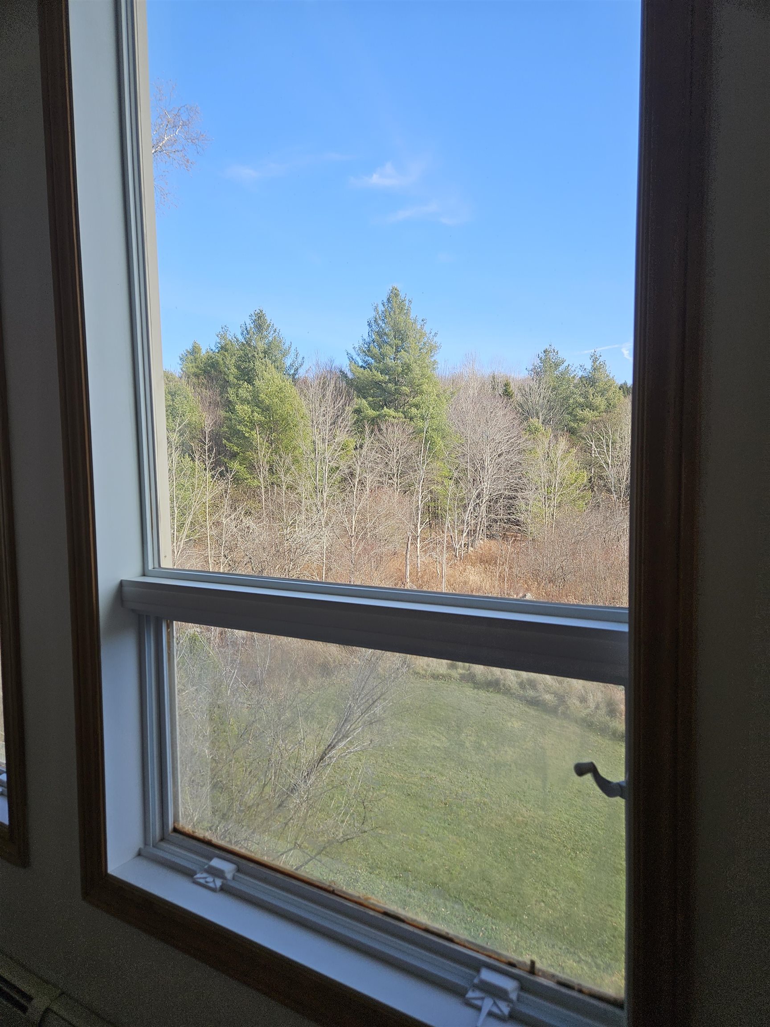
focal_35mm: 23
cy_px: 514
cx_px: 385
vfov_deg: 73.9
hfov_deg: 58.9
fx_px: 682
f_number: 1.8
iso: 25
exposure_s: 1/431
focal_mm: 5.4
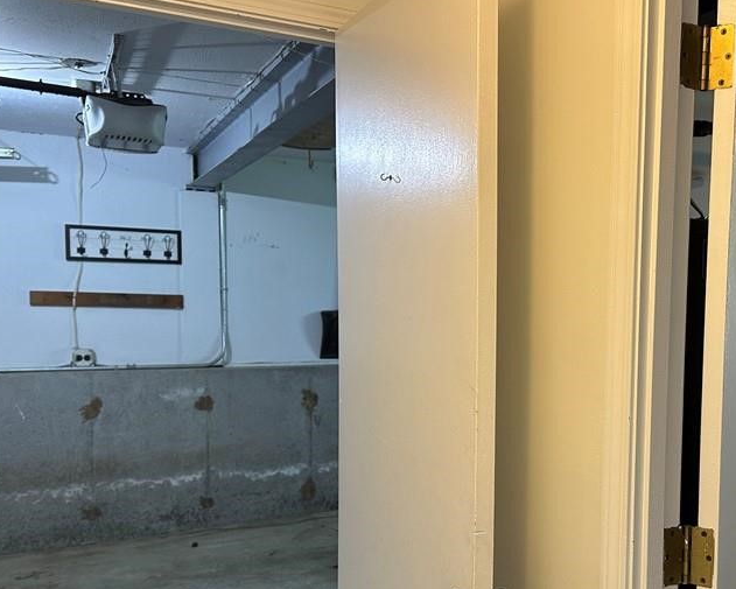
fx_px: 828
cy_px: 370
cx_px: 581
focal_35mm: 38
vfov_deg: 38.9
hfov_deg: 45.7
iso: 160
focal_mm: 6.86
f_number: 1.78
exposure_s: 1/60
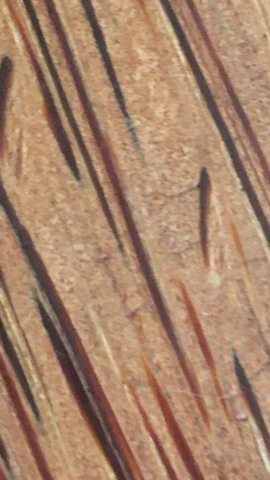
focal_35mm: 104
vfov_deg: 20.6
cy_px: 225
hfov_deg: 11.3
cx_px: 368
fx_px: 1324
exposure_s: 1/33
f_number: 2.2
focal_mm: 4.15
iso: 200
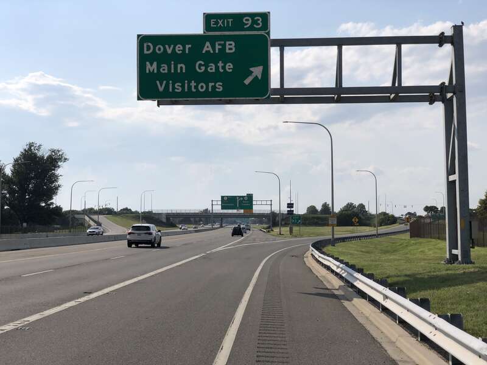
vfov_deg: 28.0
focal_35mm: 52
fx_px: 732
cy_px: 182
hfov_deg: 36.8
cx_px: 244
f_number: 2.4
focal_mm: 6
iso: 16
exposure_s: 1/3690
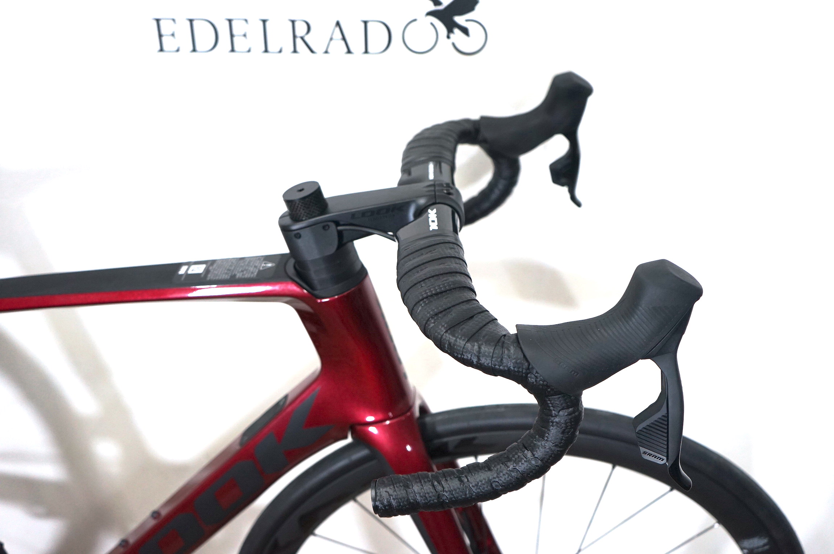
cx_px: 417
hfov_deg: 51.9
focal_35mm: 37
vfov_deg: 35.9
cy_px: 277
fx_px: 856
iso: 800
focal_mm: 37
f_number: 4
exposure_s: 1/160
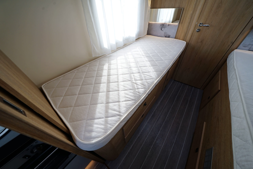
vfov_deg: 90.0
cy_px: 84
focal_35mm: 12
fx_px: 84
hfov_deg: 112.6
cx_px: 126
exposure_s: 1/60
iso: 400
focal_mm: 12
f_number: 6.3
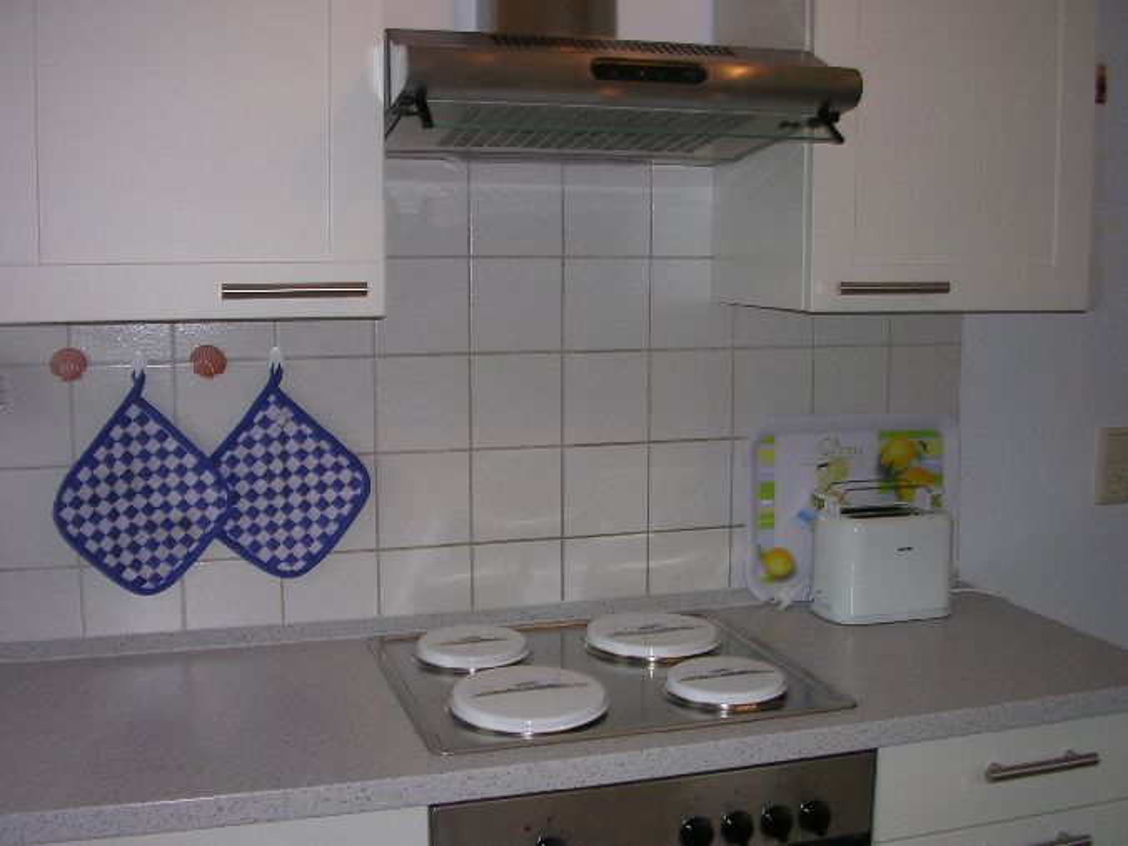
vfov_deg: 37.7
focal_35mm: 38
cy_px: 423
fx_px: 1238
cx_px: 564
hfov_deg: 49.0
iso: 50
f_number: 2.8
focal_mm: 5.8
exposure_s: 1/60.1
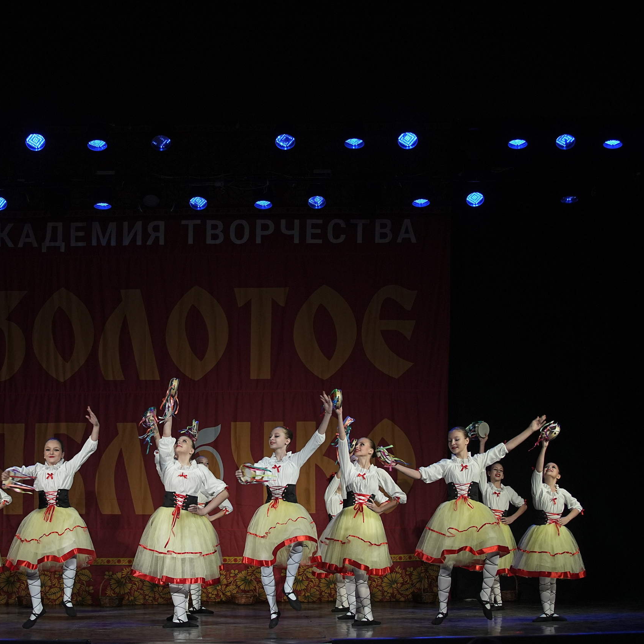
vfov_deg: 19.3
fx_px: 1894
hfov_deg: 19.2
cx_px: 173
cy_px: 321
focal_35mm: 90
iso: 2000
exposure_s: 1/400
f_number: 4
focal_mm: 70
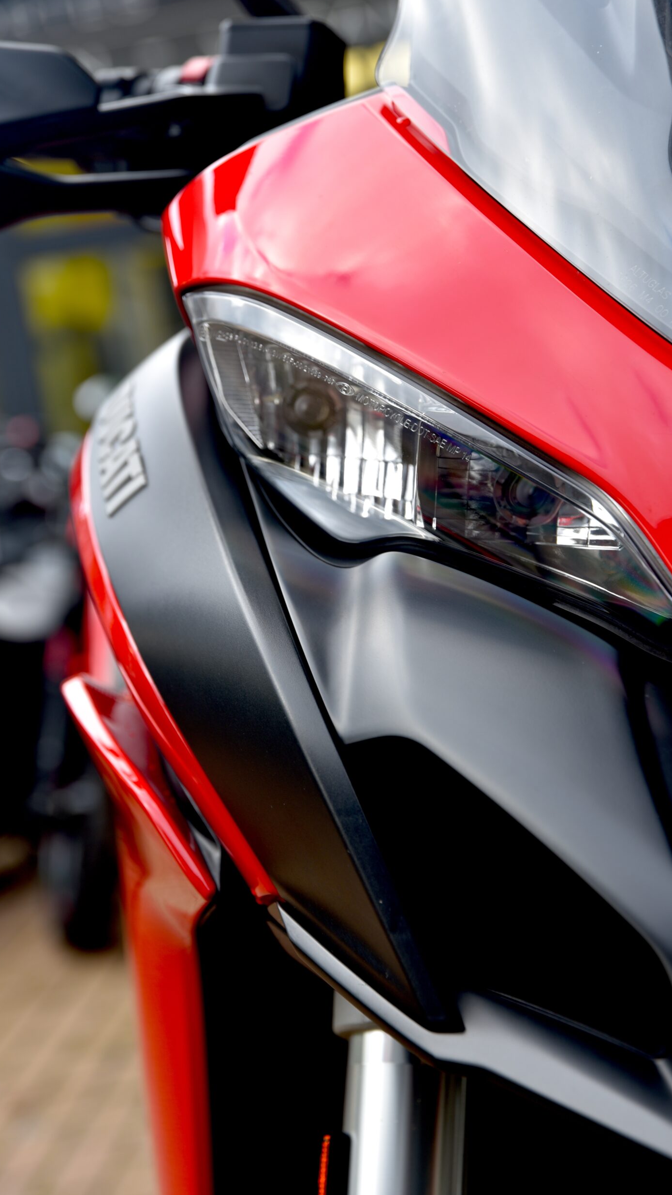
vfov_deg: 27.9
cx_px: 367
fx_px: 2407
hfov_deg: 15.9
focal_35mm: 76
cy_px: 589
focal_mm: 70
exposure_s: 1/80
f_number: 4.5
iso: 100
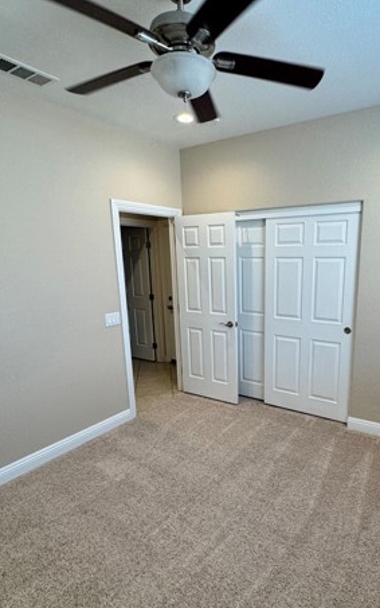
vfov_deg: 82.0
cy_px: 332
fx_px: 348
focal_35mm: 21
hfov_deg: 56.4
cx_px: 244
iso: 125
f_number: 2.2
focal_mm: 2.22
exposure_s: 1/120
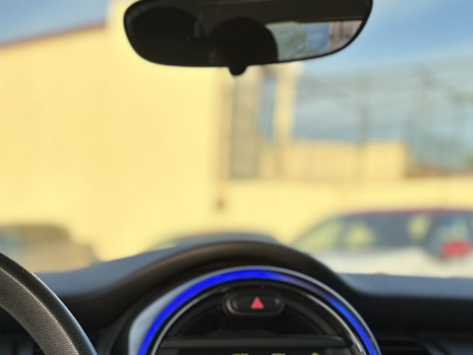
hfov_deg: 28.4
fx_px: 847
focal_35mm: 62
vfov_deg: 22.0
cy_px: 416
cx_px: -44
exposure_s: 1/667
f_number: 1.78
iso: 80
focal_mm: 6.86
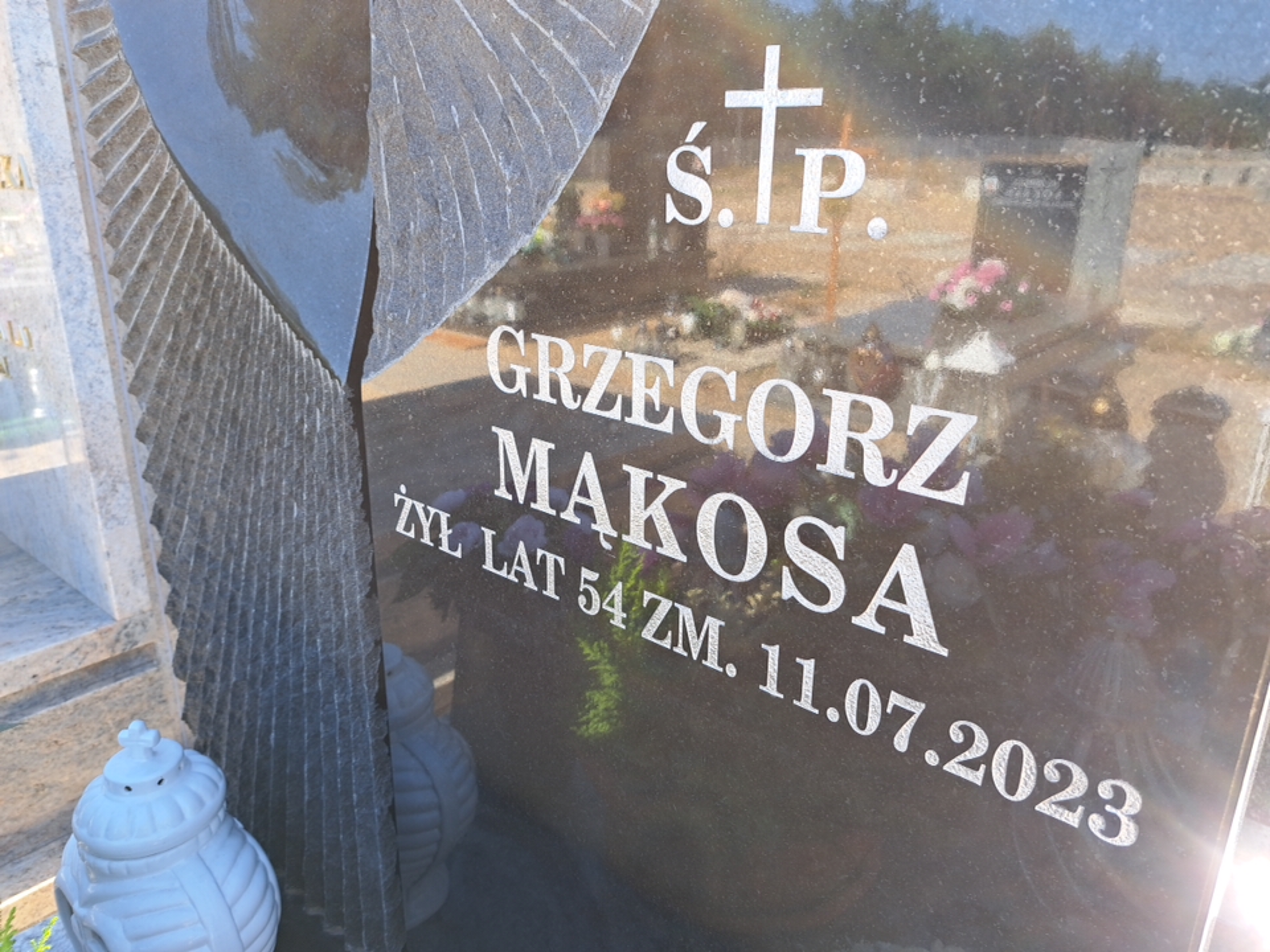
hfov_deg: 71.6
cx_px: 635
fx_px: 881
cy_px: 476
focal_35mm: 24
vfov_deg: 56.8
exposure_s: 1/125
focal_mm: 5.23
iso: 50
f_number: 1.8
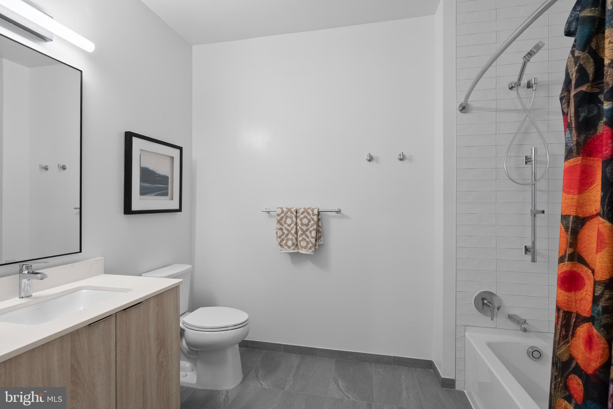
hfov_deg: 96.7
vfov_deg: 73.8
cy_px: 204
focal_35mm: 16
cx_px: 306
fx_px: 273
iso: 800
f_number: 8
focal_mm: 16
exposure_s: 1/10
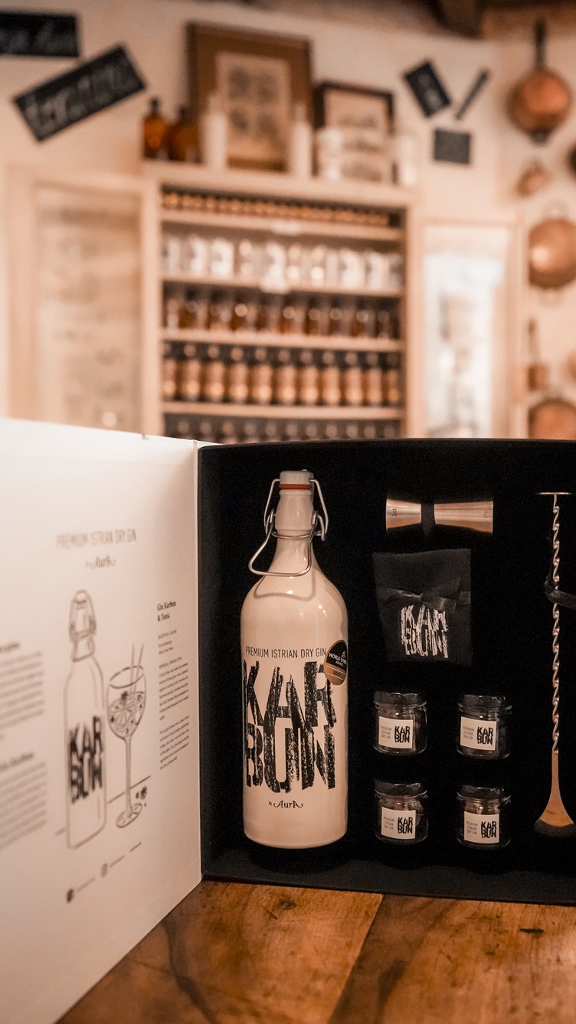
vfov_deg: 54.0
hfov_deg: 32.0
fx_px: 1005
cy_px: 516
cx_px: 309
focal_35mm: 37
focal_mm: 35
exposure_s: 1/500
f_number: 2.8
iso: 12800
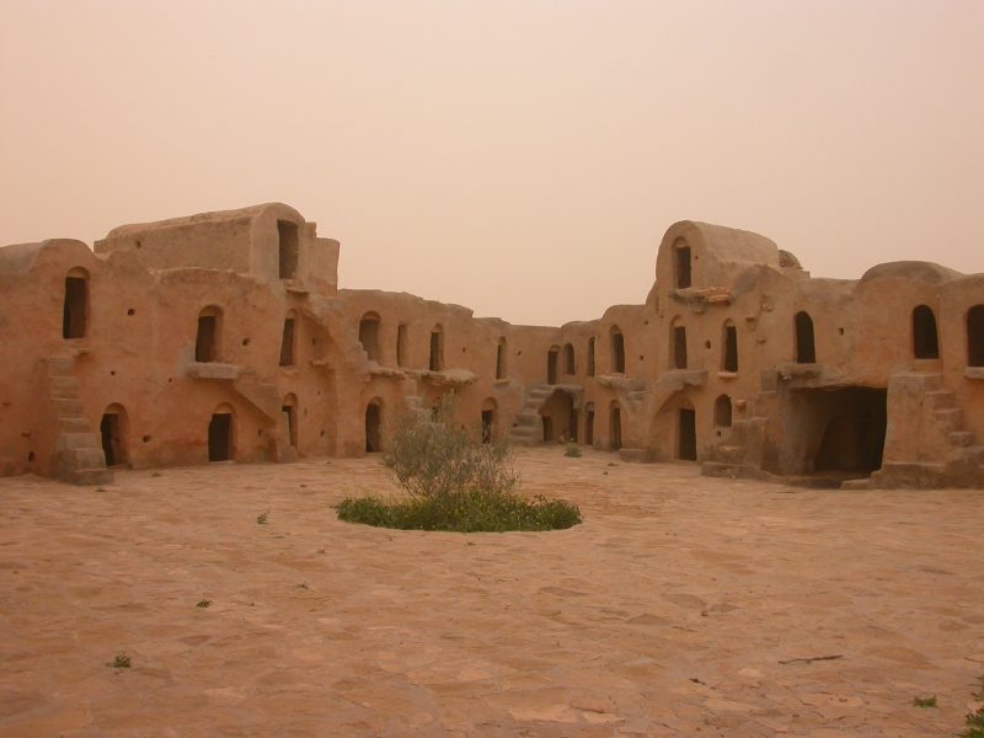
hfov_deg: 33.8
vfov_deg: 25.7
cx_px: 492
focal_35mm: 57
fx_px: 1620
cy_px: 369
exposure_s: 1/259
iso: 100
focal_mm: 11.8
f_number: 5.4
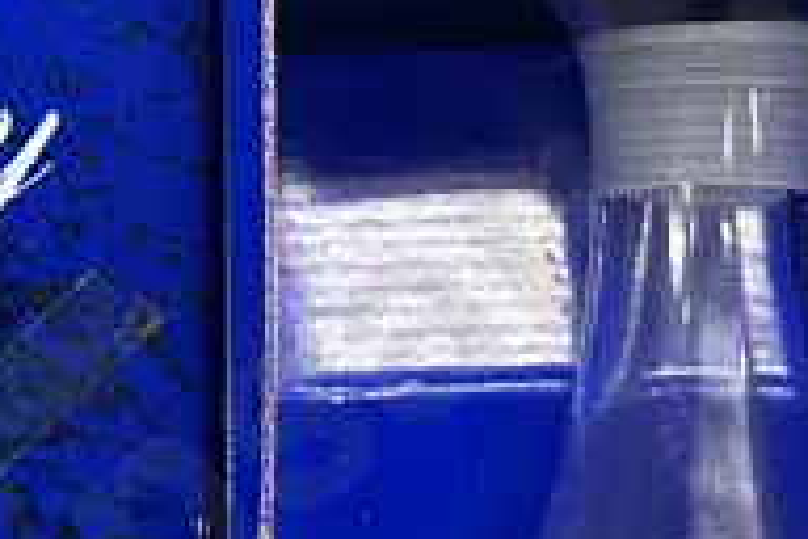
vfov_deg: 10.3
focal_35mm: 133
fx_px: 2985
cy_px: 459
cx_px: 248
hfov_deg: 15.4
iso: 320
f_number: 1.78
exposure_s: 1/50
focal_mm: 6.86
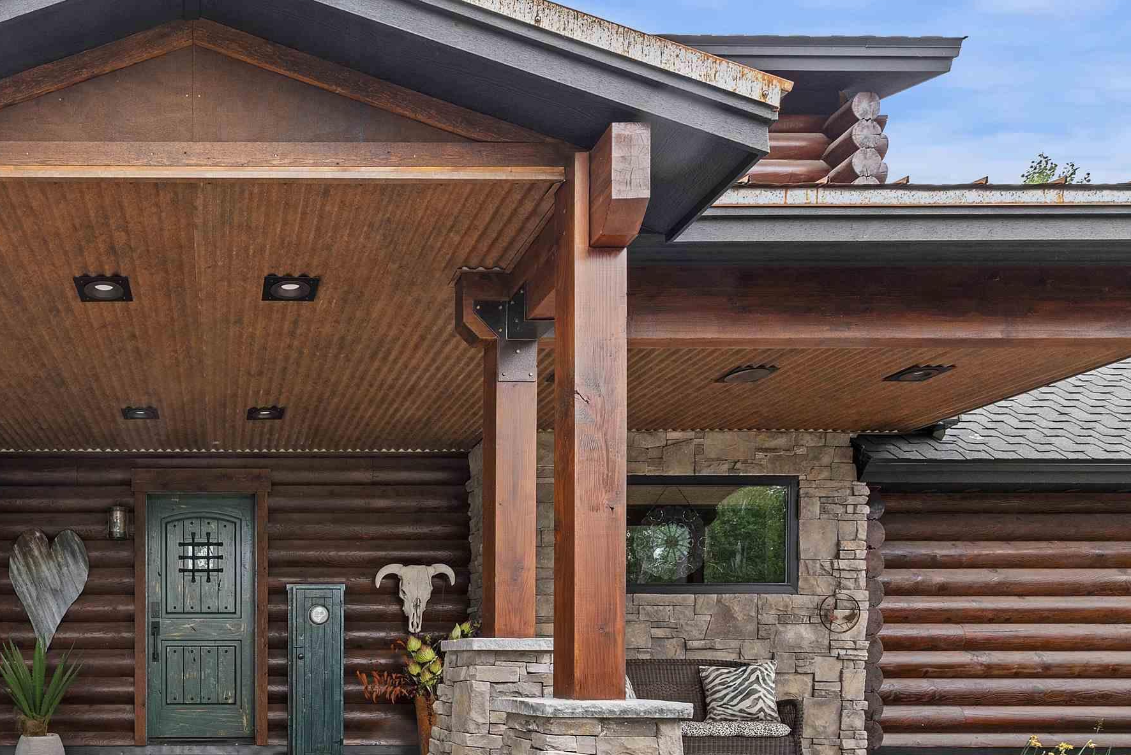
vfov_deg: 46.0
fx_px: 817
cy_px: 644
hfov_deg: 62.4
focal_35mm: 26
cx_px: 197
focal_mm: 15
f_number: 8
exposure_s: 1/25
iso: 320
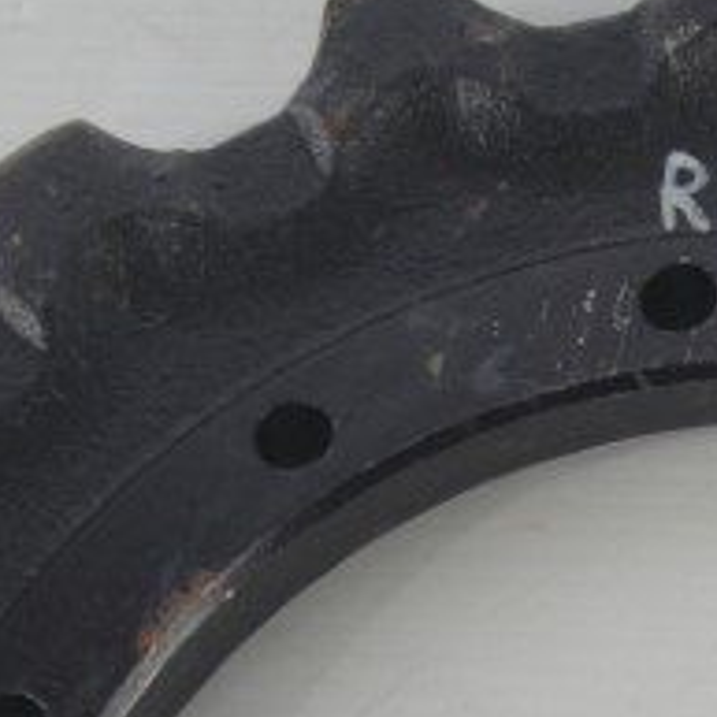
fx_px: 3585
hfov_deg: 11.1
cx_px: 929
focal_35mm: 153
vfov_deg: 11.0
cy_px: 1048
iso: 450
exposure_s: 1/60
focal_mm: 20
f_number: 4
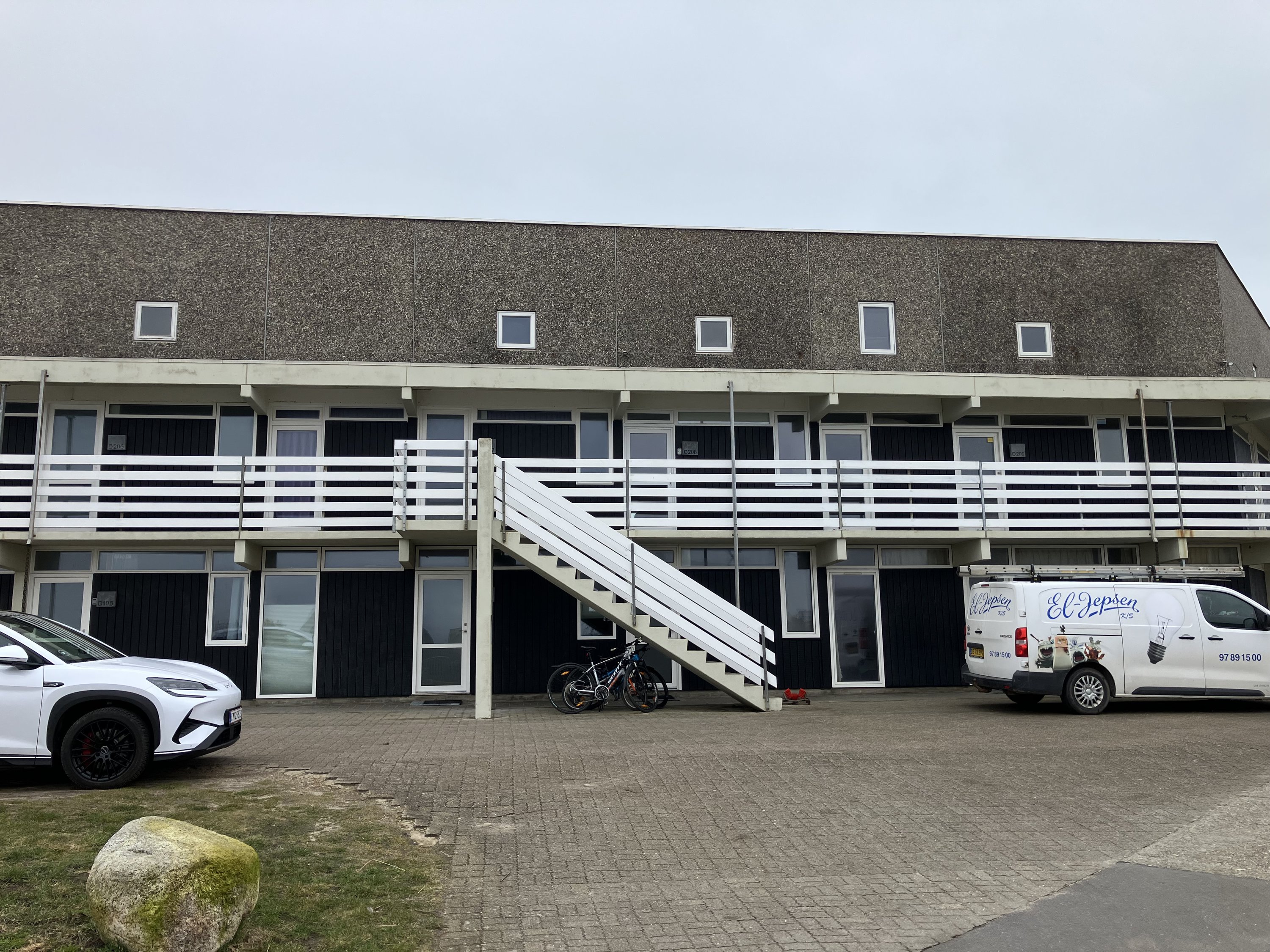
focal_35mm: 28
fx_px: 1027
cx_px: 635
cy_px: 476
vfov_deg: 49.7
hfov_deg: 63.4
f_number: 1.8
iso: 32
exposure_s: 1/991
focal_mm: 3.99
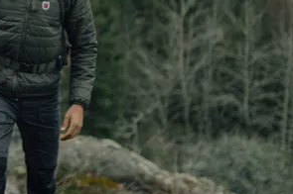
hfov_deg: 20.3
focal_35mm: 95
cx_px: -46
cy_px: 2
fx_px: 772
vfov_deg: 14.2
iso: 500
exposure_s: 1/160
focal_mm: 35
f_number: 1.4
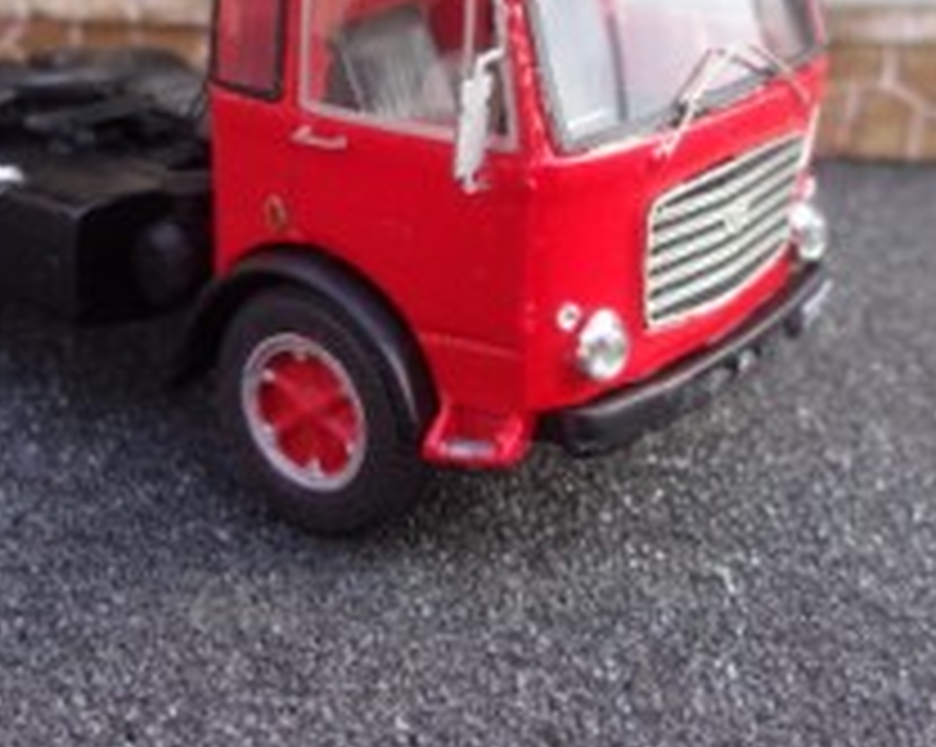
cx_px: 346
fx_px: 1633
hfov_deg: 31.8
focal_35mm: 59
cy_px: 225
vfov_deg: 25.6
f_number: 3.9
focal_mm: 5.1
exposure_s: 1/100
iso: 80
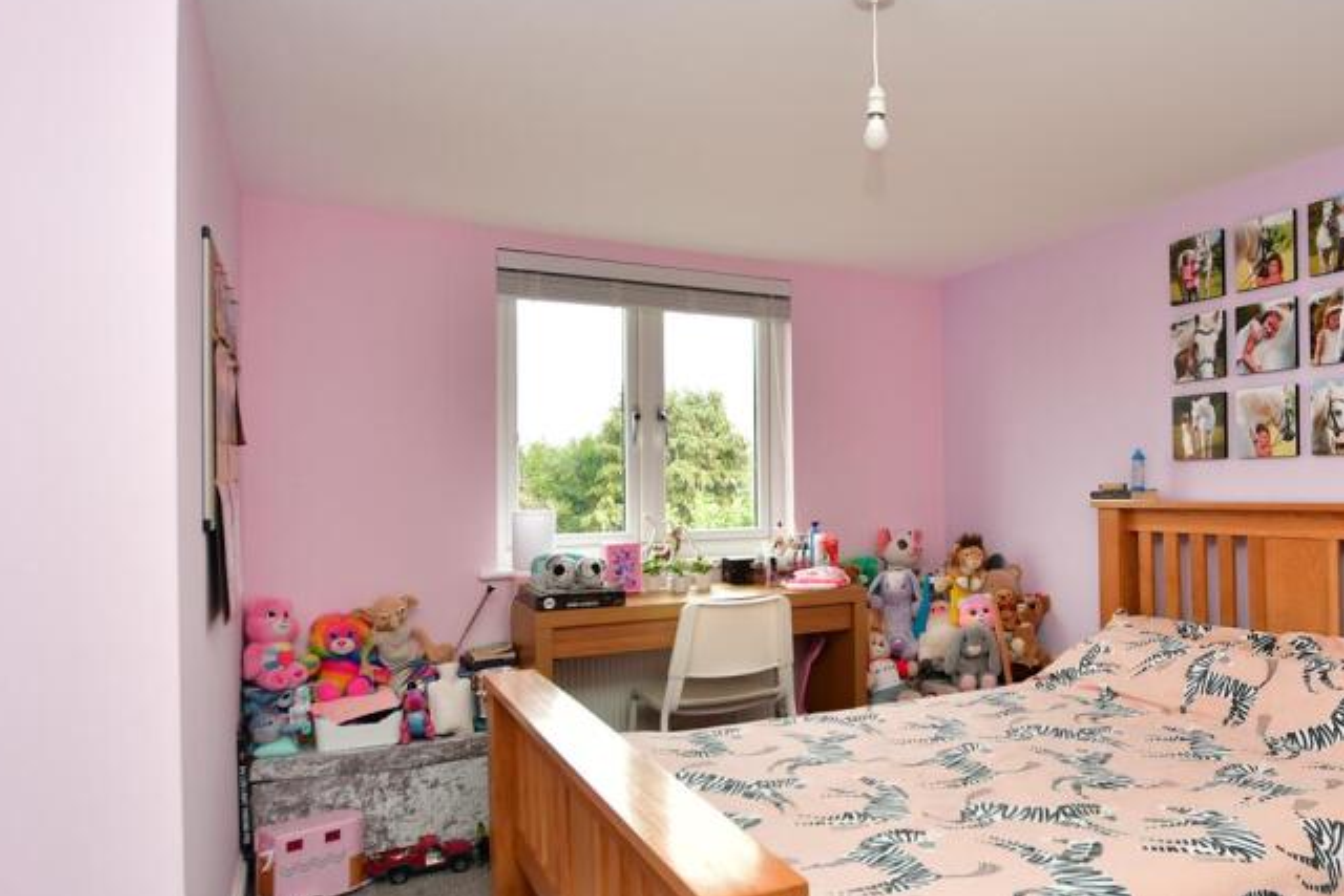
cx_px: 911
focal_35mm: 24
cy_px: 486
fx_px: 896
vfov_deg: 53.1
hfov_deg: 71.3
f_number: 4.5
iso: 160
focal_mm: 10
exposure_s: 1/40
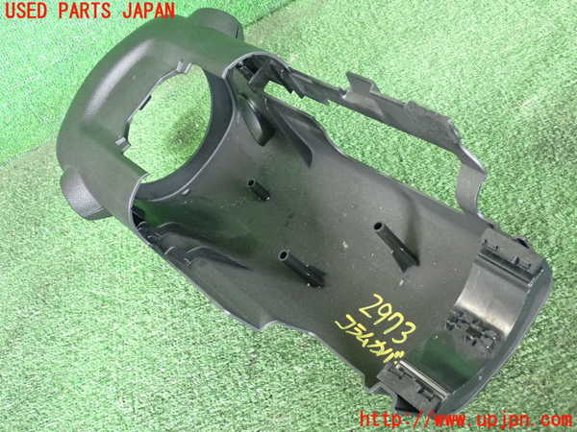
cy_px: 216
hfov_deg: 38.2
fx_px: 833
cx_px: 288
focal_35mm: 50
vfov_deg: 29.1
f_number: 3.2
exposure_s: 1/125
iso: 1250
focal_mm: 9.01
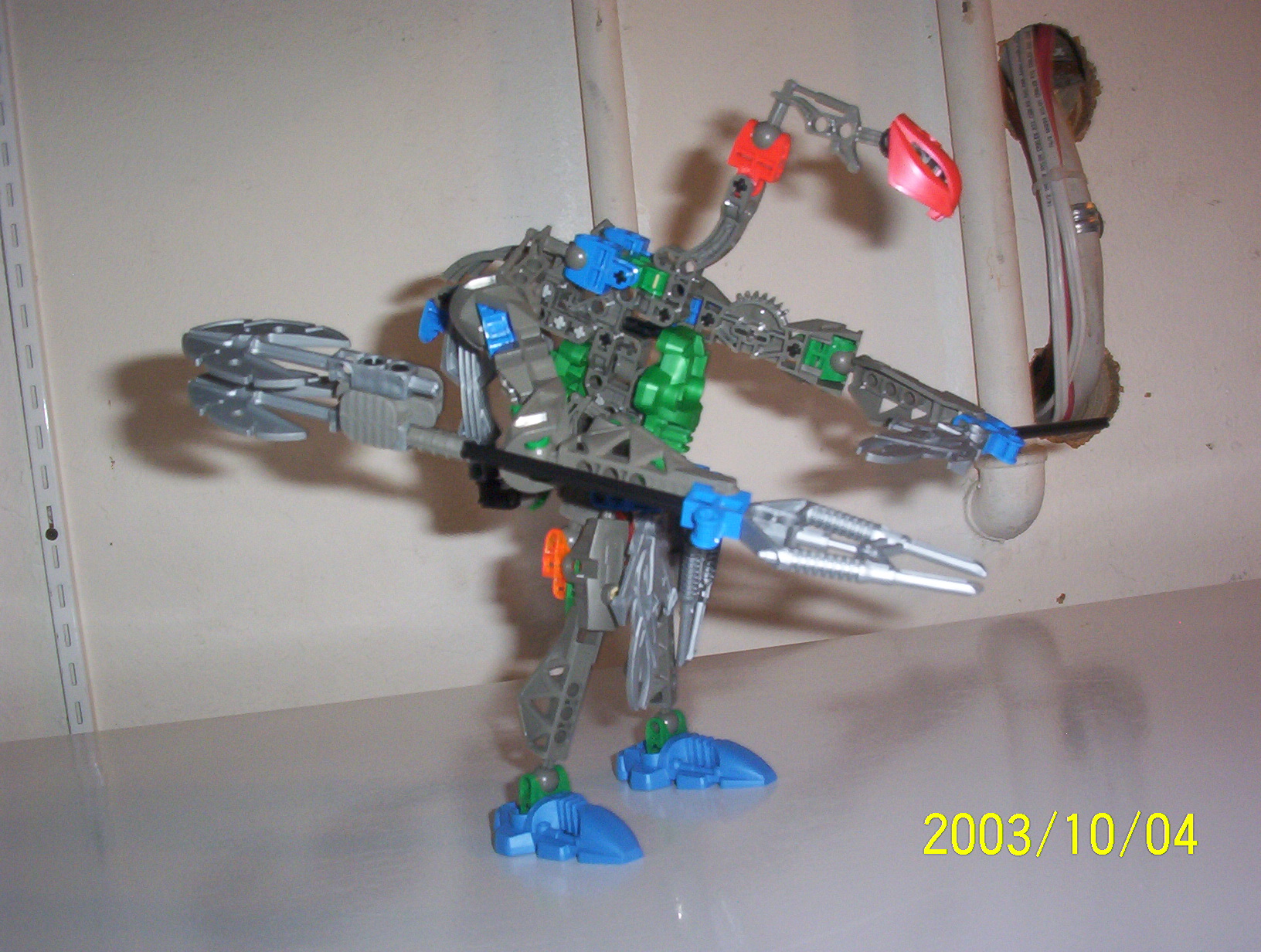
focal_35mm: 39
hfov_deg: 47.8
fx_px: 1424
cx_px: 630
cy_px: 476
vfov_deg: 37.0
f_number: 4.5
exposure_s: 1/30
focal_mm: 6
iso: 140
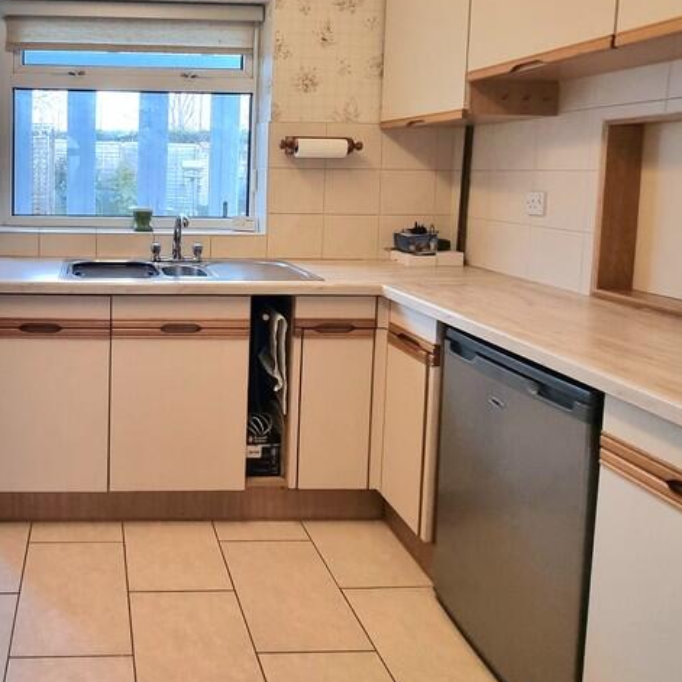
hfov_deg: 57.1
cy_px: 216
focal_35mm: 25
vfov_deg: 61.1
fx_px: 557
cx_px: 114
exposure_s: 1/50
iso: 160
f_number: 2.2
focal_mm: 2.2
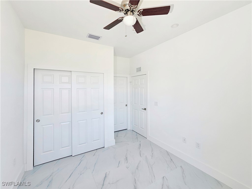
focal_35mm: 13
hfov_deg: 106.2
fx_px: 95
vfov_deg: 89.9
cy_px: 94
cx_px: 126
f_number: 2.2
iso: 80
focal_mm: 2.2
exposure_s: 1/120
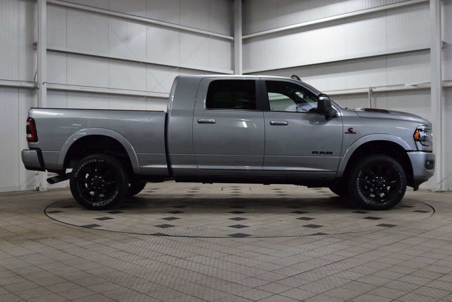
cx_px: 226
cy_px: 151
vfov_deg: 34.2
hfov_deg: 49.5
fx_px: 490
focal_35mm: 39
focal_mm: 26
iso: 1250
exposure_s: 1/60
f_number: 8
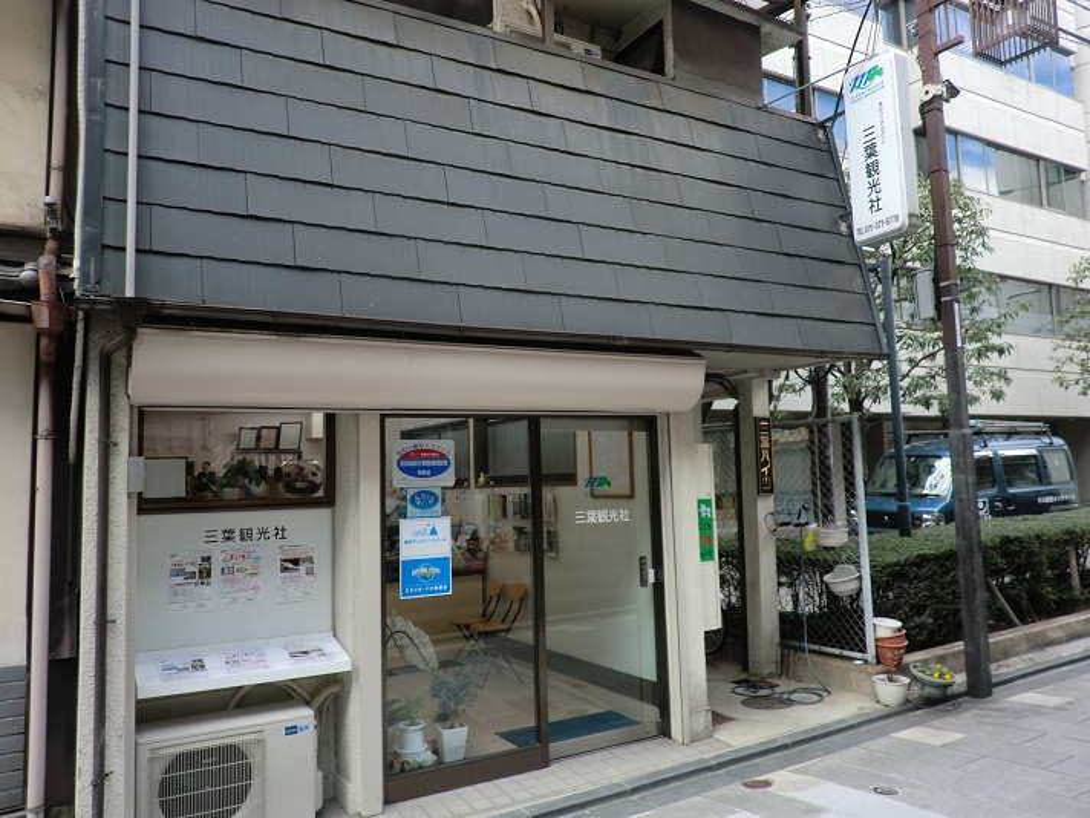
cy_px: 409
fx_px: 819
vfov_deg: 53.1
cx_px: 545
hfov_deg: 67.3
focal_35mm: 26
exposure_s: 1/100
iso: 50
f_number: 2.8
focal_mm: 4.7
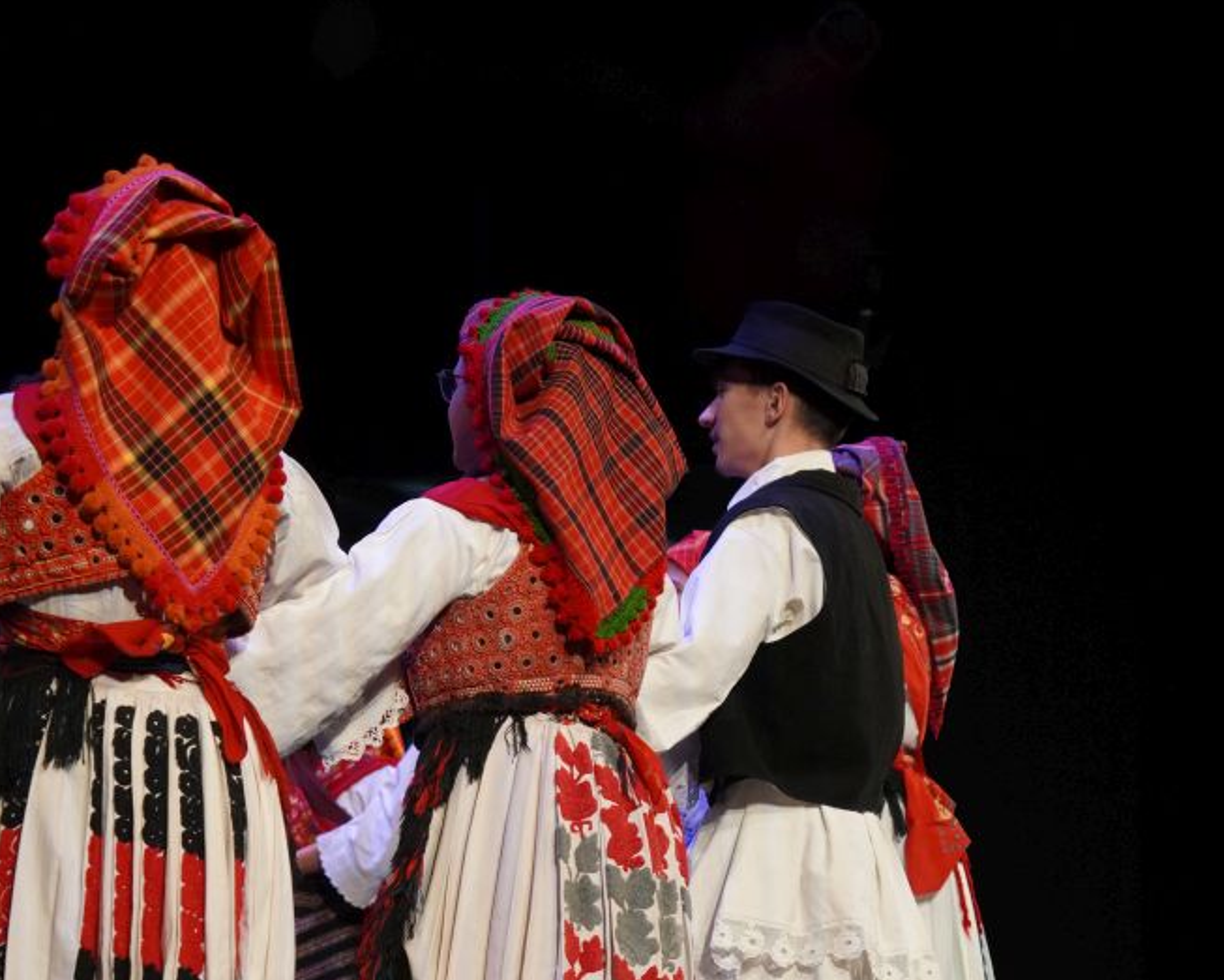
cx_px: 613
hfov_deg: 18.9
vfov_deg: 15.1
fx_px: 3673
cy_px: 858
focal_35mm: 101
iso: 1250
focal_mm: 47.5
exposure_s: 1/250
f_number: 3.5
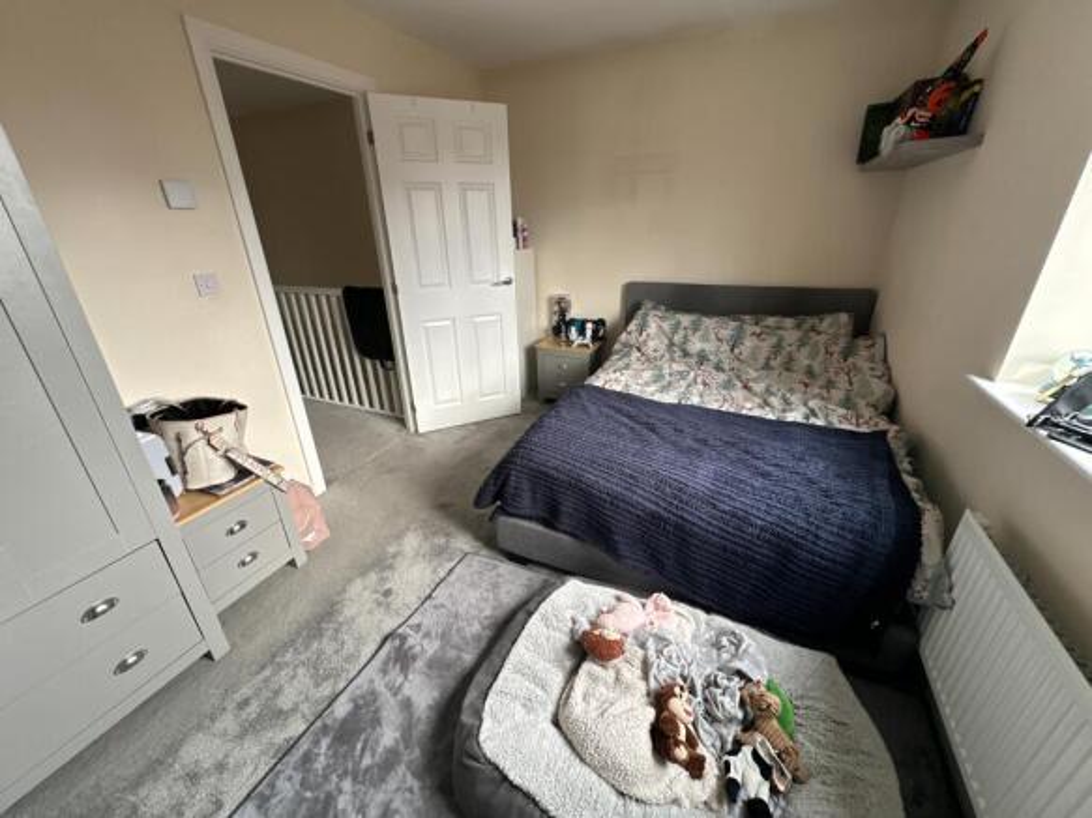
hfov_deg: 102.1
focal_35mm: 14
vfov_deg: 85.7
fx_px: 442
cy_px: 409
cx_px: 546
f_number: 2.2
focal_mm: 2.22
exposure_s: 1/99
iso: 160
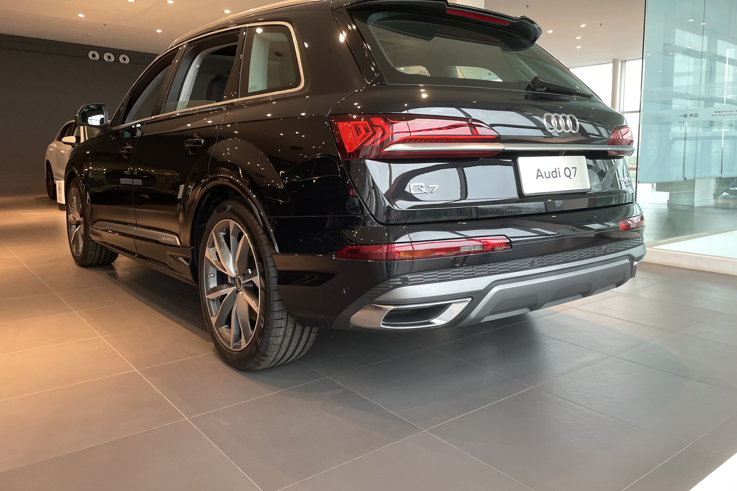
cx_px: 371
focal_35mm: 28
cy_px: 219
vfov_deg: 46.3
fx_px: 573
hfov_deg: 65.5
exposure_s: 1/100
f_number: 1.6
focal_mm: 4.2
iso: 100
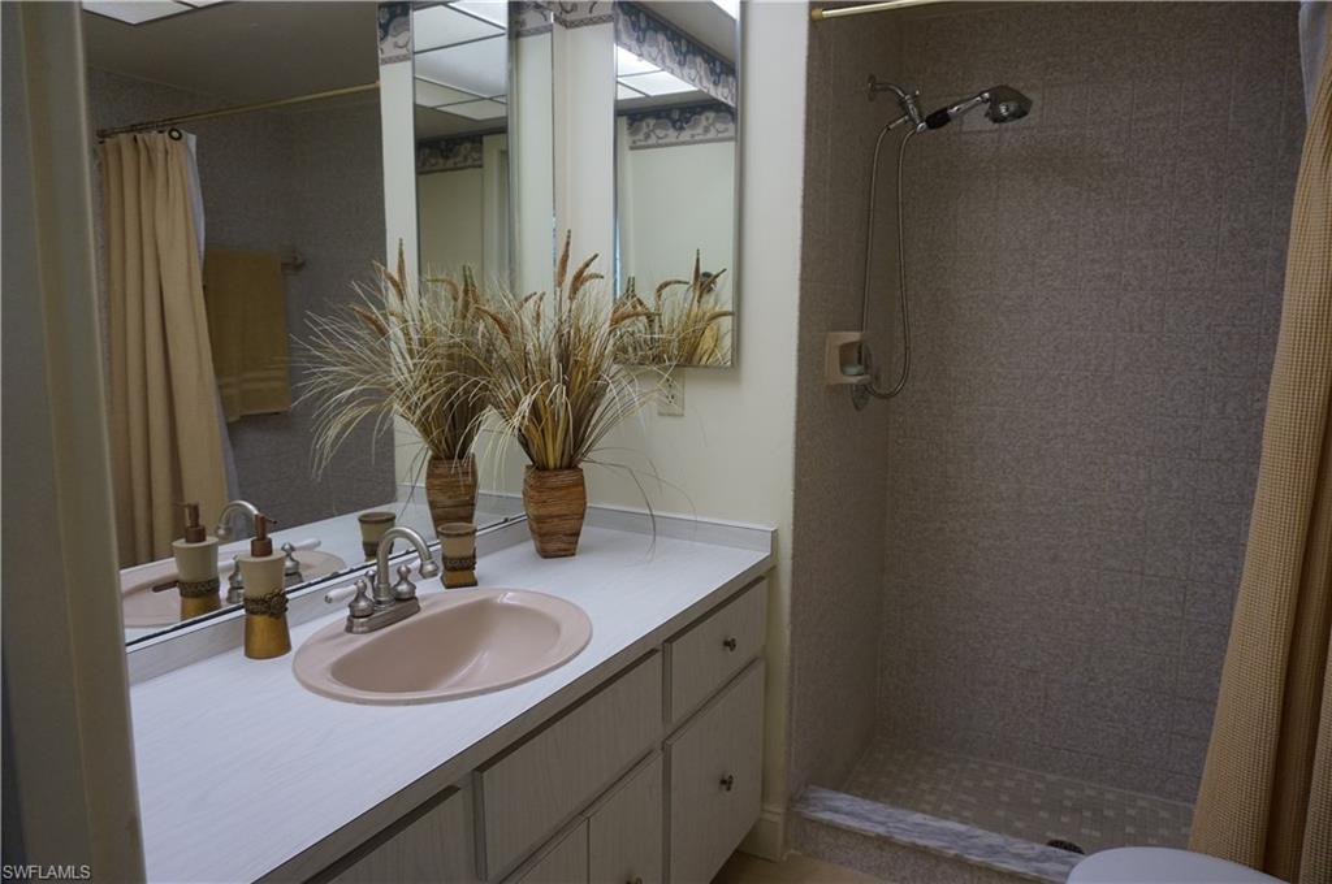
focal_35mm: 24
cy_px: 442
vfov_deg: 53.0
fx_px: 887
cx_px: 666
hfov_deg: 73.8
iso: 640
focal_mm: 16
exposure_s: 1/160
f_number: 4
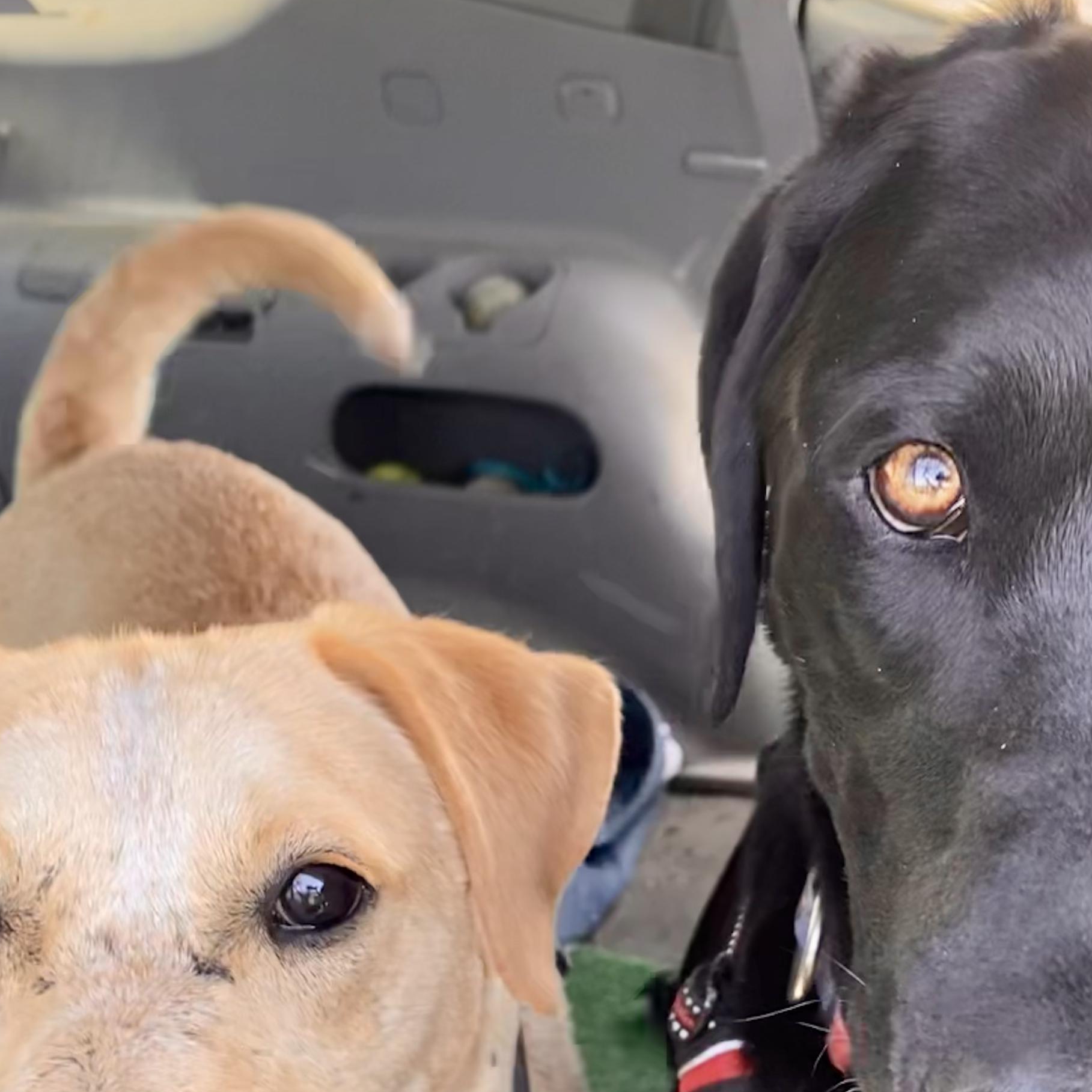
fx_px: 1820
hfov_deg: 33.3
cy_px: 778
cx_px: 644
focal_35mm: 51
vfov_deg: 32.9
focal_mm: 4.25
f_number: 1.8
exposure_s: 1/121
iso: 100
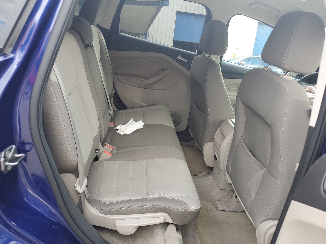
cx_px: 163
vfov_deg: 53.1
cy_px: 122
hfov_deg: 67.3
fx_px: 245
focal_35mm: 26
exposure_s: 1/135
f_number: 1.5
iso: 50
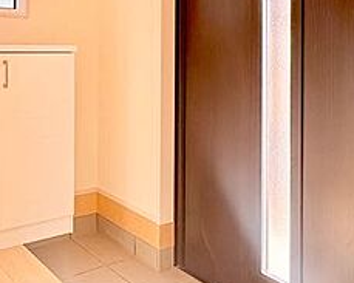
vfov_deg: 38.2
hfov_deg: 42.2
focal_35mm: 37
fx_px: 387
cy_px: 46
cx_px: -3
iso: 80
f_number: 2.2
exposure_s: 1/99
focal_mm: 2.22
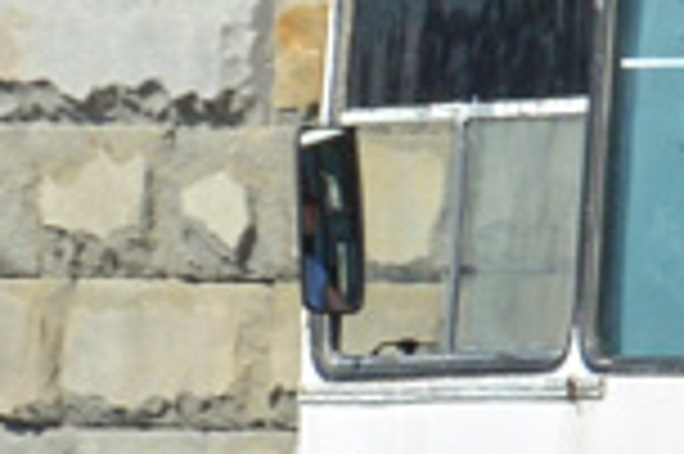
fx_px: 20649
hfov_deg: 1.9
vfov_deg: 1.3
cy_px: -310
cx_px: 2174
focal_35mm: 1088
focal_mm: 92
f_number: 10
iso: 100
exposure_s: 1/320
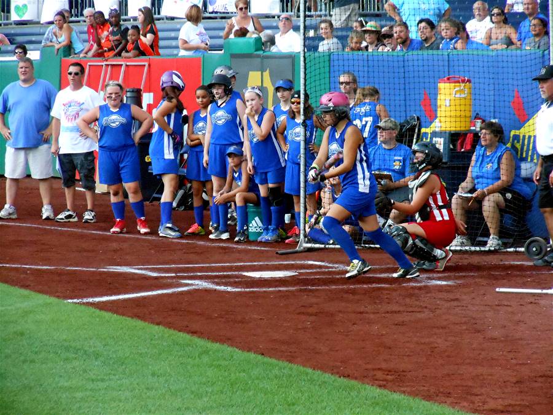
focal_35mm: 196
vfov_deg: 7.6
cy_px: 208
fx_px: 3131
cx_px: 276
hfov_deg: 10.1
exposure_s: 1/640
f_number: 5.6
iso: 800
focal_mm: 35
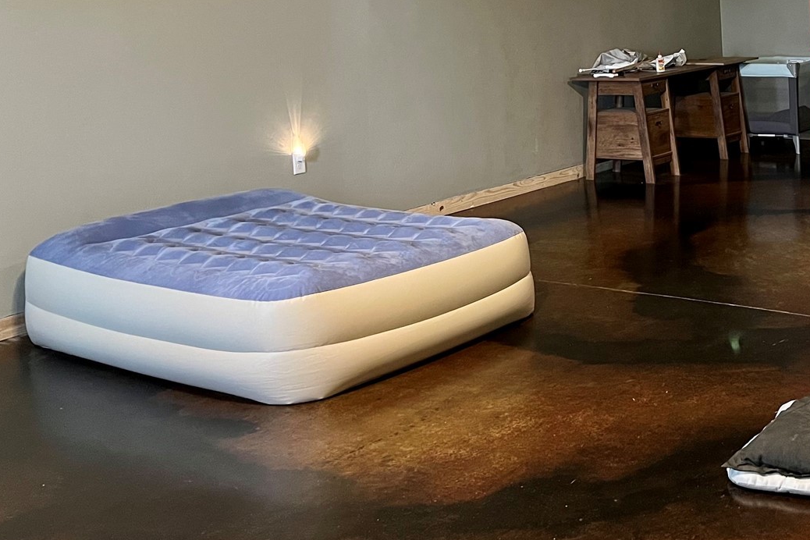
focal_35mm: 50
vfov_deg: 26.2
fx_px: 1125
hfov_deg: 37.0
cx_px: 731
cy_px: 59
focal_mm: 5.7
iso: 500
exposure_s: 1/40
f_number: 1.5
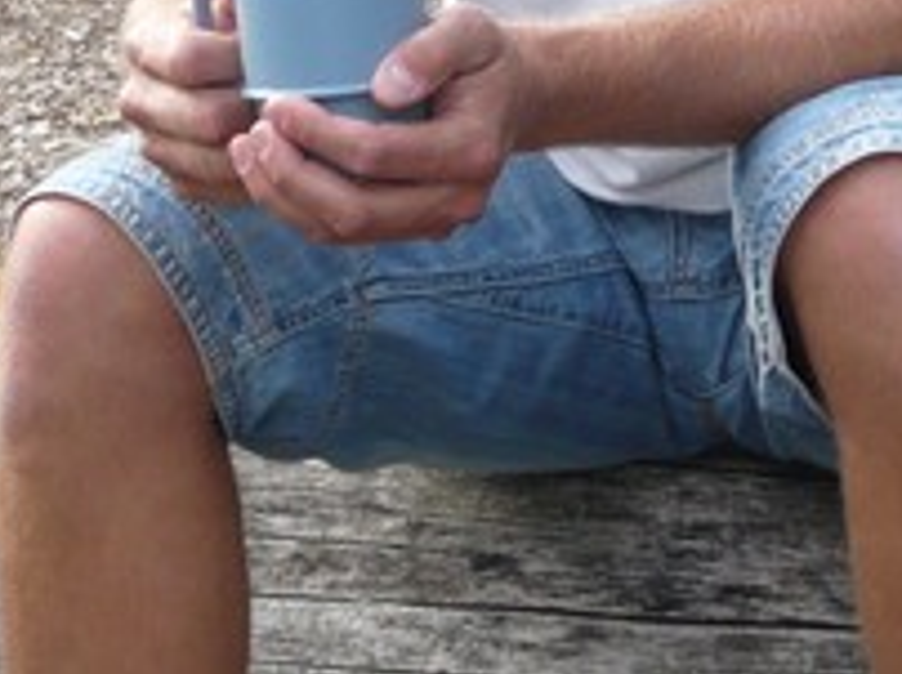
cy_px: 67
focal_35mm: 136
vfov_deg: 10.8
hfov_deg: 14.5
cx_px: 625
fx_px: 3540
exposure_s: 1/320
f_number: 2.8
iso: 100
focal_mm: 5.8
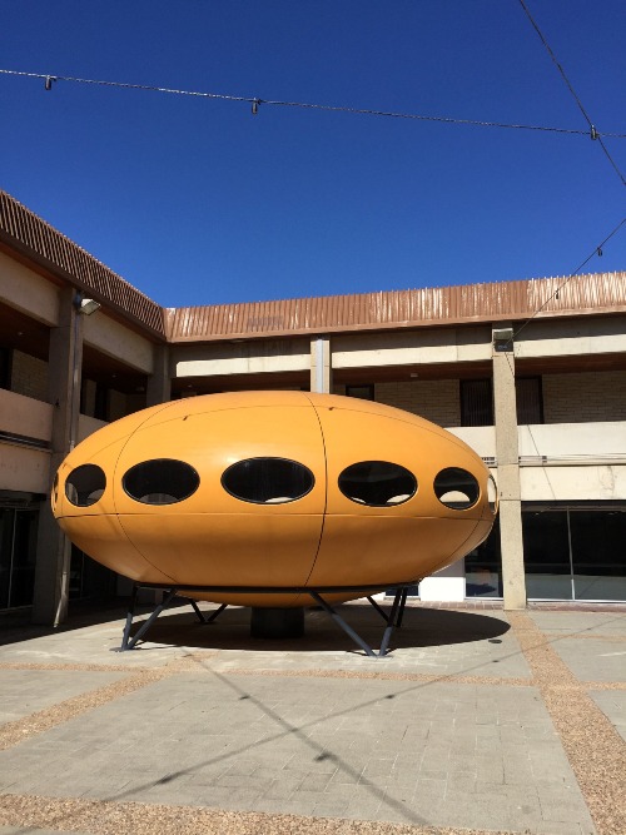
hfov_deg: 48.2
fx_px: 699
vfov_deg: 61.7
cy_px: 418
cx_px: 313
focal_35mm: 29
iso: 32
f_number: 2.2
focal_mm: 4.15
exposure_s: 1/2639
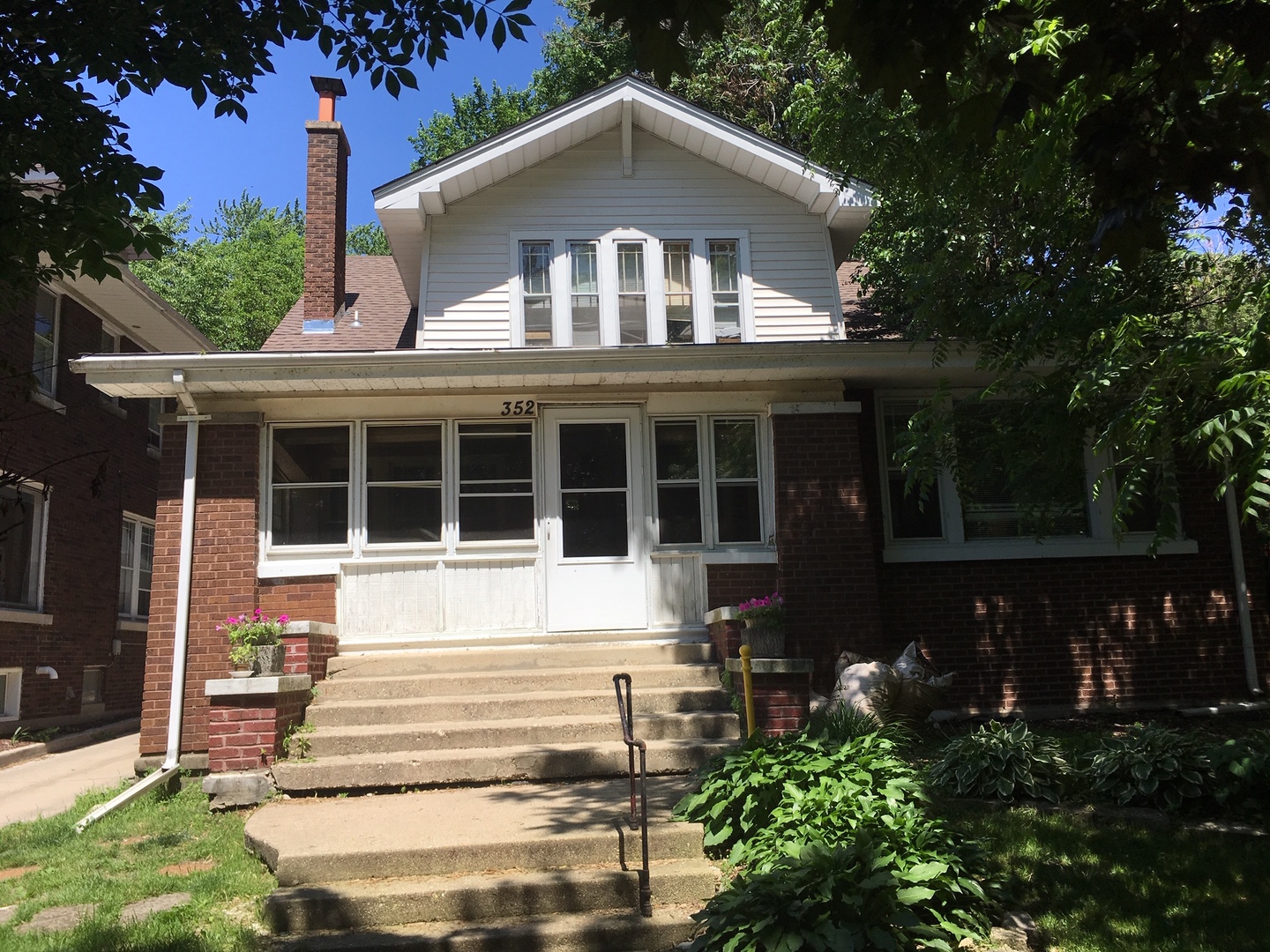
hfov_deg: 61.7
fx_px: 1064
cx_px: 635
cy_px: 476
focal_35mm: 29
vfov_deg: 48.2
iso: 25
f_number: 2.2
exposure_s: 1/1350
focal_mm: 4.15
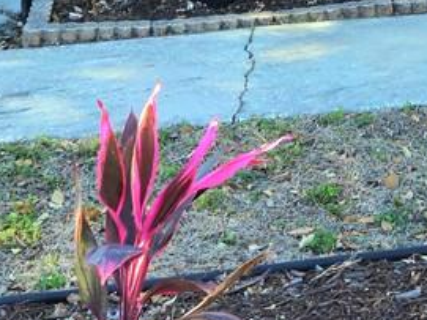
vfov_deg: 9.9
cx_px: 545
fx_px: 1677
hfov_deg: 14.0
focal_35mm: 136
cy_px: -378
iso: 25
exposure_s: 1/526
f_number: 1.8
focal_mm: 5.4
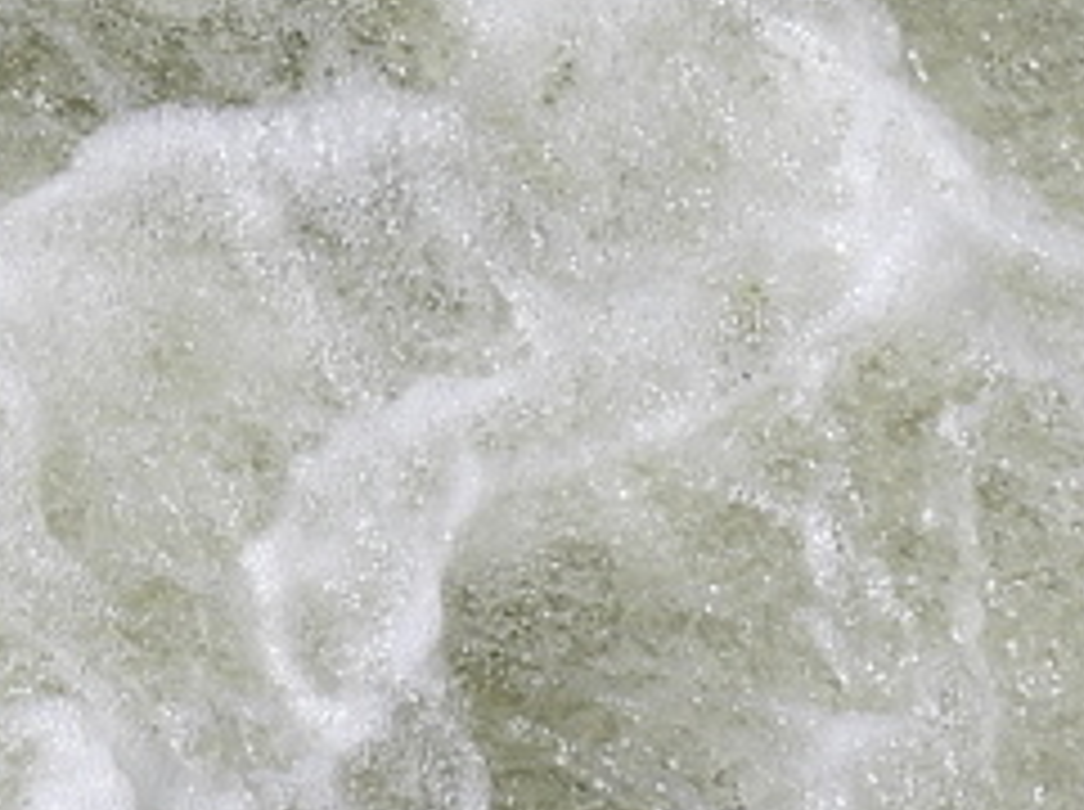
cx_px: -499
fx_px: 12476
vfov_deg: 3.7
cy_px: 81
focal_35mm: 399
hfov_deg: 4.9
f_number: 3.5
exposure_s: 1/1250
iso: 100
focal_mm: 13.4
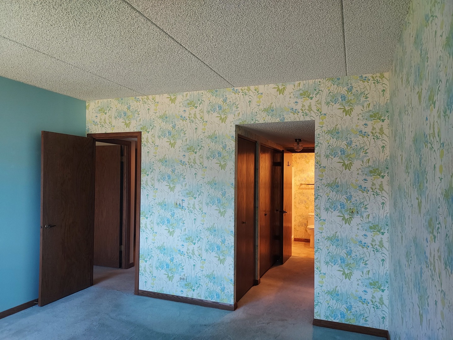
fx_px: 314
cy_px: 170
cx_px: 226
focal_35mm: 24
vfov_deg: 56.8
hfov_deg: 71.6
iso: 200
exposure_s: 1/60
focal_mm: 4.6
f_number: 1.8
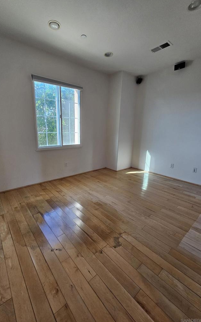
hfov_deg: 78.5
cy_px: 160
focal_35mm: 14
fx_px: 123
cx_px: 93
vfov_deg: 105.3
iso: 100
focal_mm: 2.2
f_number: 2.2
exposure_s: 1/77.4
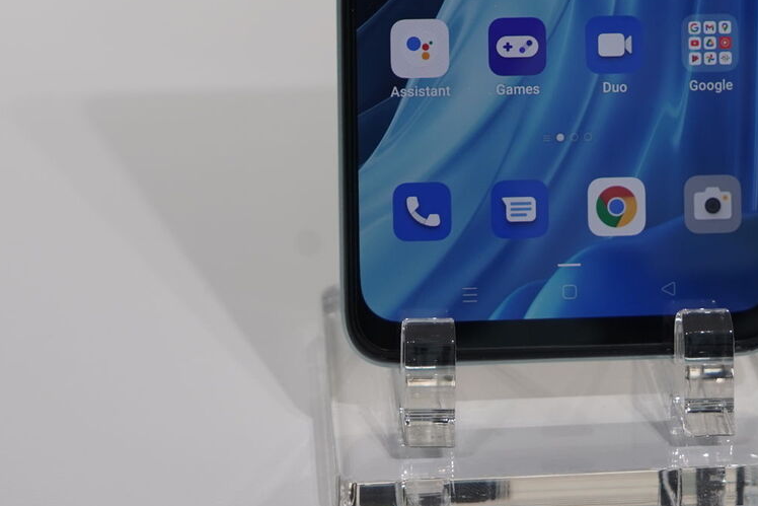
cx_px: 527
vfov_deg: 11.4
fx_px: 2485
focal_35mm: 118
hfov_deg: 17.3
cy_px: -120
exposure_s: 1/160
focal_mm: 46
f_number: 6.3
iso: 250
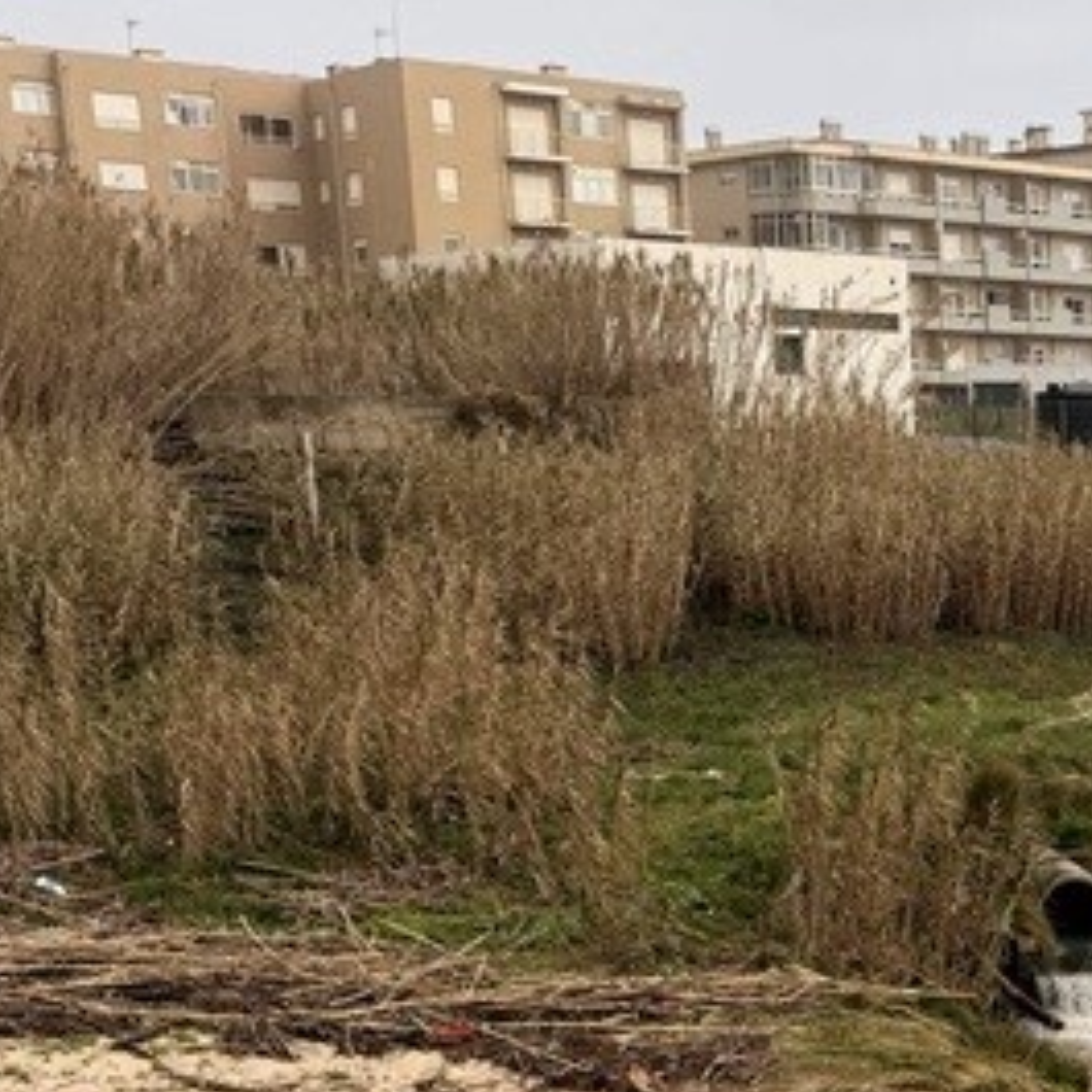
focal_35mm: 64
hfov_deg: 24.5
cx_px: 1298
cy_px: 952
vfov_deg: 26.1
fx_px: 2284
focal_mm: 6.76
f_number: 1.78
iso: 80
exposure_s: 1/2445
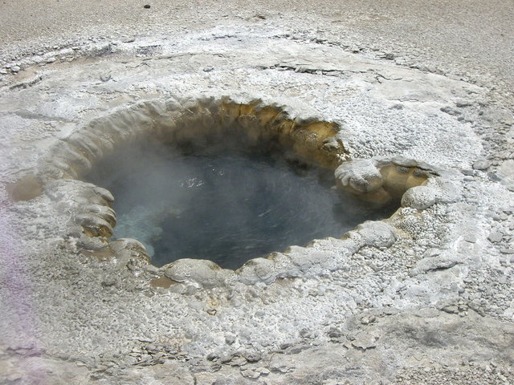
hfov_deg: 34.9
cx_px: 257
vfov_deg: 26.6
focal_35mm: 55
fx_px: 817
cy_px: 192
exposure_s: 1/800
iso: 100
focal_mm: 9
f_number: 5.2
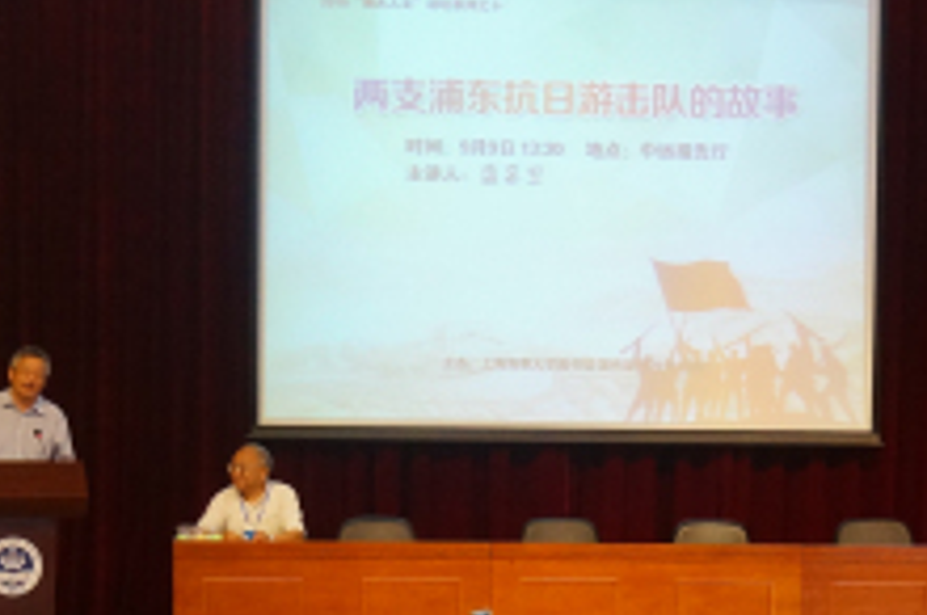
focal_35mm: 110
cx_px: 632
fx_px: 2838
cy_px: 556
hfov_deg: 18.5
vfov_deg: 12.3
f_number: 4.5
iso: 1250
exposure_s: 1/60
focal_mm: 27
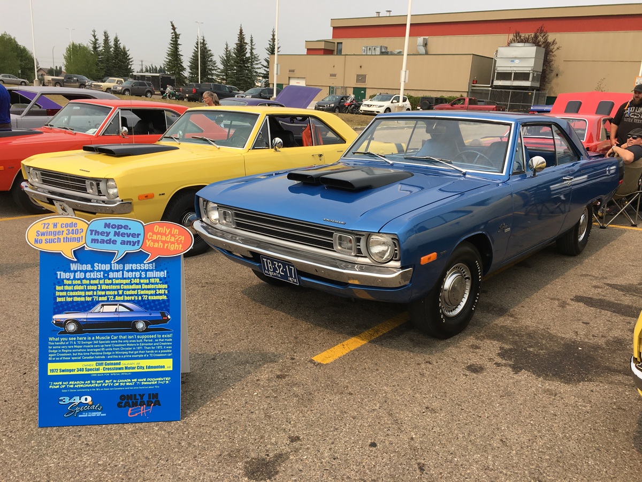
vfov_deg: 48.2
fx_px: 538
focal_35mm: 29
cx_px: 321
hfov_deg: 61.7
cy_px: 241
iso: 25
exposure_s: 1/1425
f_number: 2.2
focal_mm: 4.15
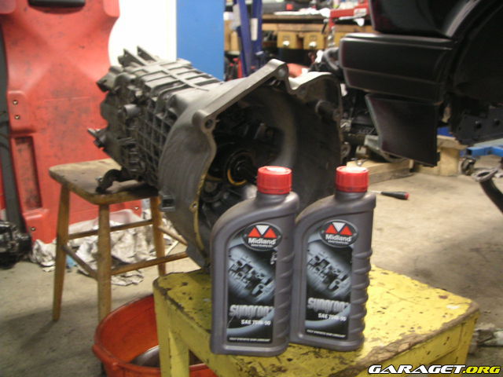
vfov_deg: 37.7
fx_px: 552
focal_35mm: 38
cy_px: 188
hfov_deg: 49.0
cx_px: 252
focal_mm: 6
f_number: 2.8
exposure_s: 1/4
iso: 100
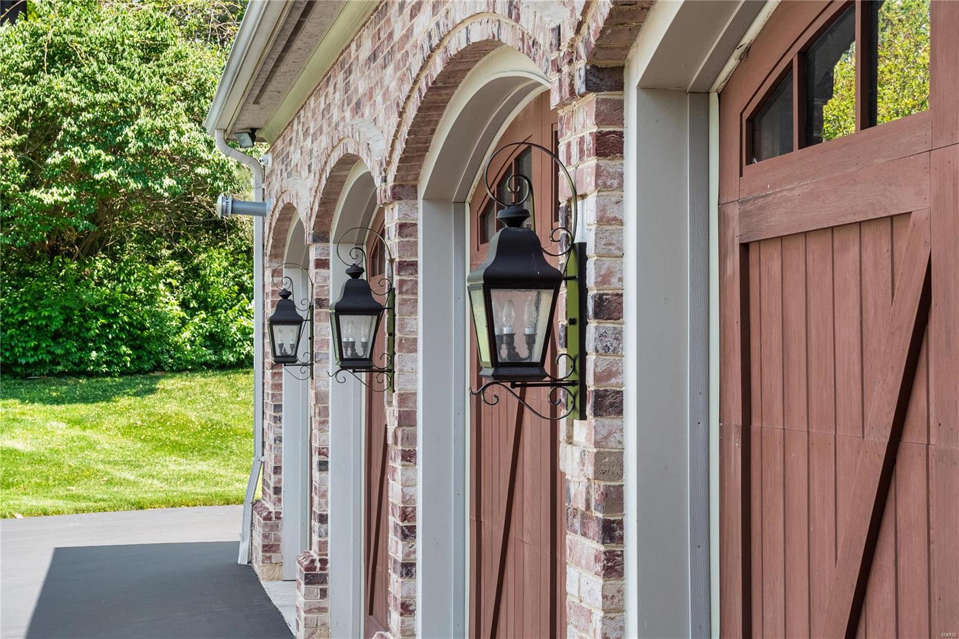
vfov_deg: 19.4
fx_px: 1864
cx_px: 480
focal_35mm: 70
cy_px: 320
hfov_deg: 28.8
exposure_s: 1/200
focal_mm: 35
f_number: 8
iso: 400
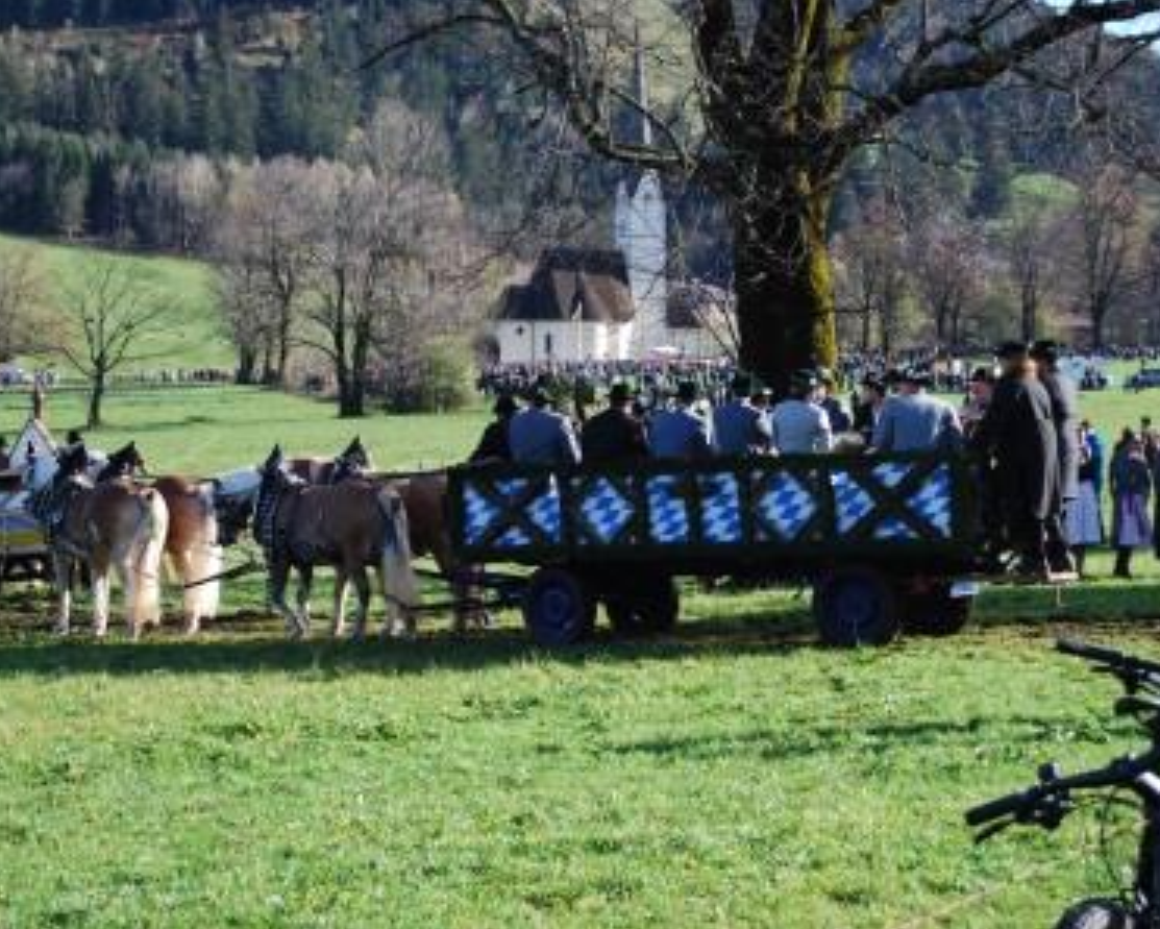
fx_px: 3213
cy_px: 463
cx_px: 485
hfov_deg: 20.4
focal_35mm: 94
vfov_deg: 16.4
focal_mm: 55
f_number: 5.6
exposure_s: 1/125
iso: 100
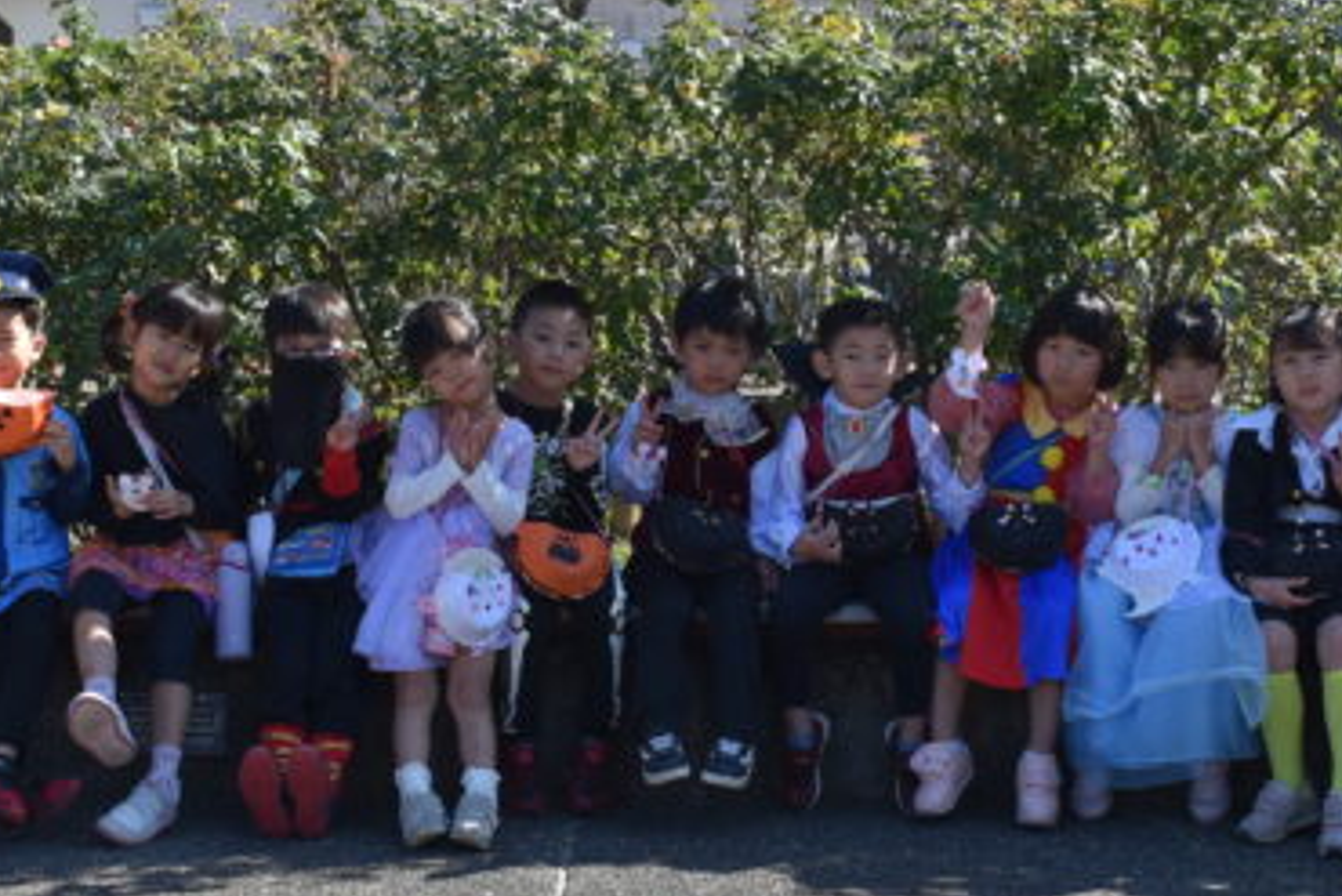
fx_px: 3134
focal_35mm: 84
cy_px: 432
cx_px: 707
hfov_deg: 24.2
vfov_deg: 16.3
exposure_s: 1/320
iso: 200
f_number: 9
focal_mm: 27
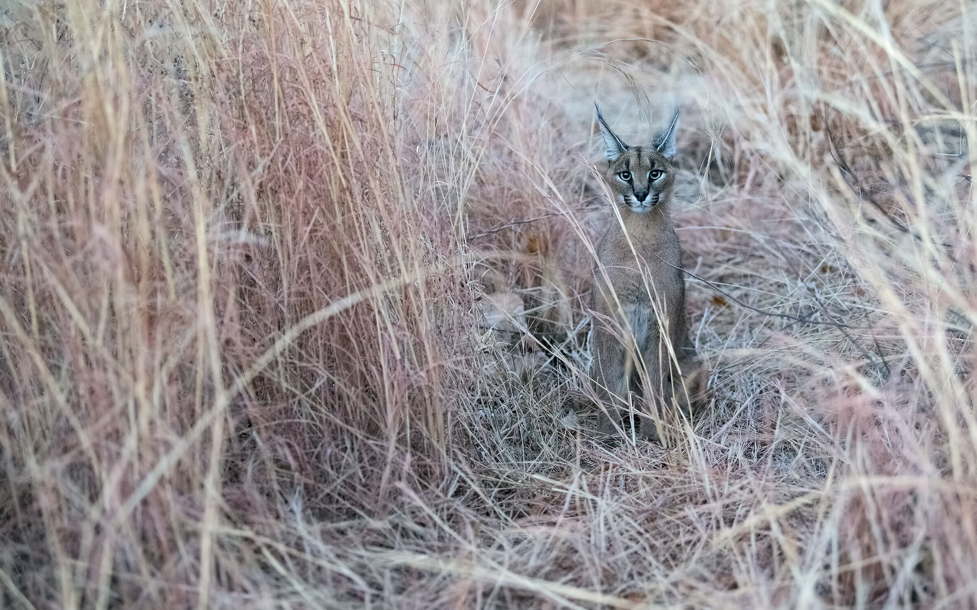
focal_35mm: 84
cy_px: 291
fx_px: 2236
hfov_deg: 24.6
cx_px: 486
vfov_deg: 15.5
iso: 4000
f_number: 2.8
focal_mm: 82
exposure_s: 1/200
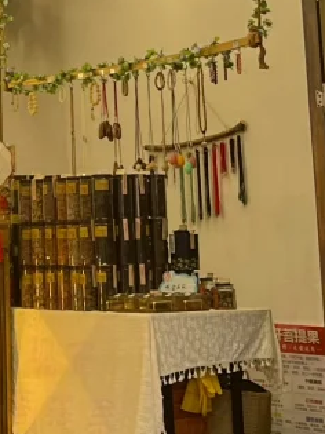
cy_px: -102
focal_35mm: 119
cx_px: -19
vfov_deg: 15.9
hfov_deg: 12.3
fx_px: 1491
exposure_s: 1/100
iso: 80
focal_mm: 5.7
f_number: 1.5
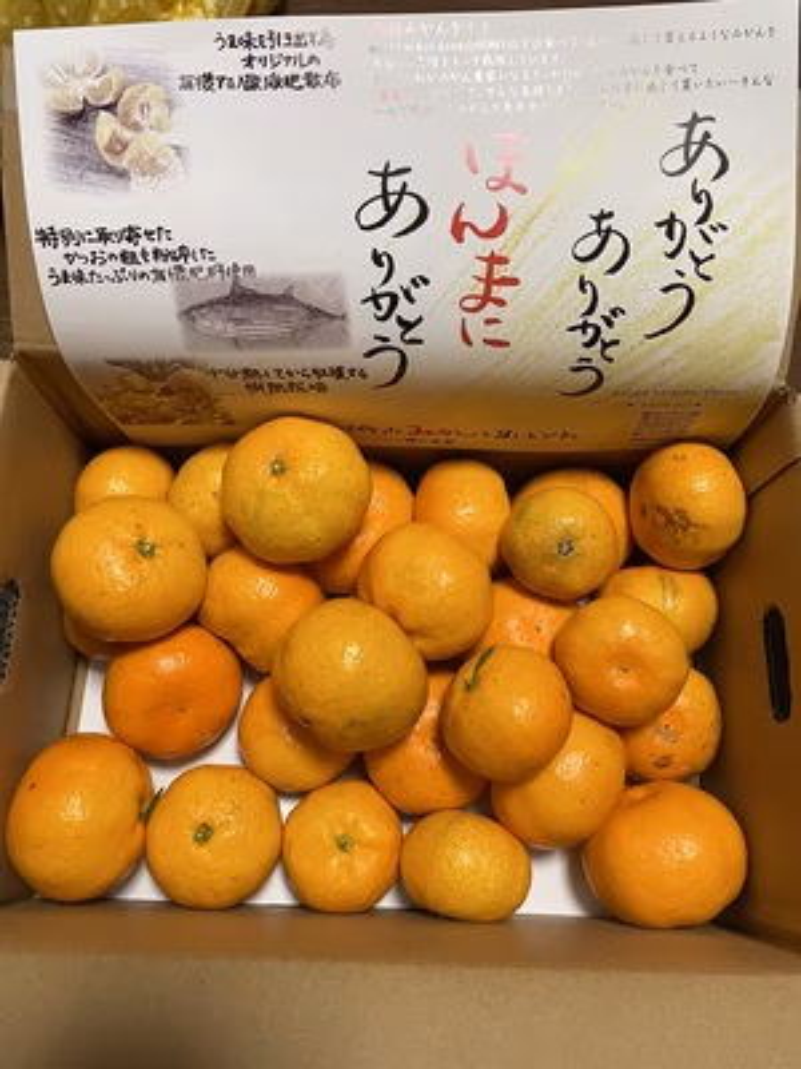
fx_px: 802
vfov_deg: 67.3
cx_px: 400
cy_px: 534
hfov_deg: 53.1
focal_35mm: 26
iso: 200
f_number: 1.6
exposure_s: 1/60
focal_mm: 4.2
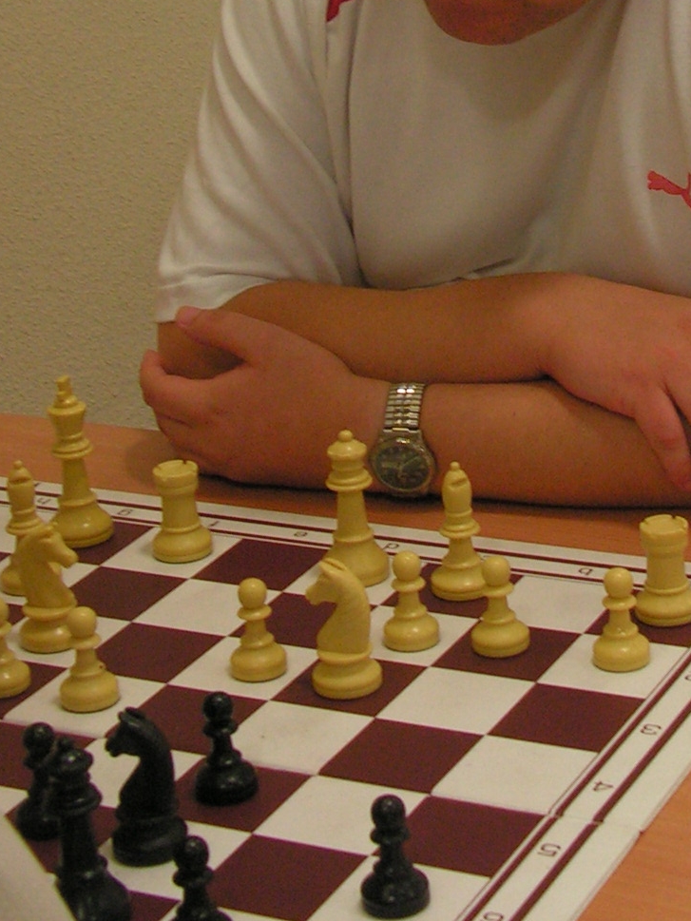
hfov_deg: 15.8
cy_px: 161
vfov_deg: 20.8
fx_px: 2475
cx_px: 519
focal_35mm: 93
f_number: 3.2
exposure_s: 1/40
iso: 160
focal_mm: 7.4
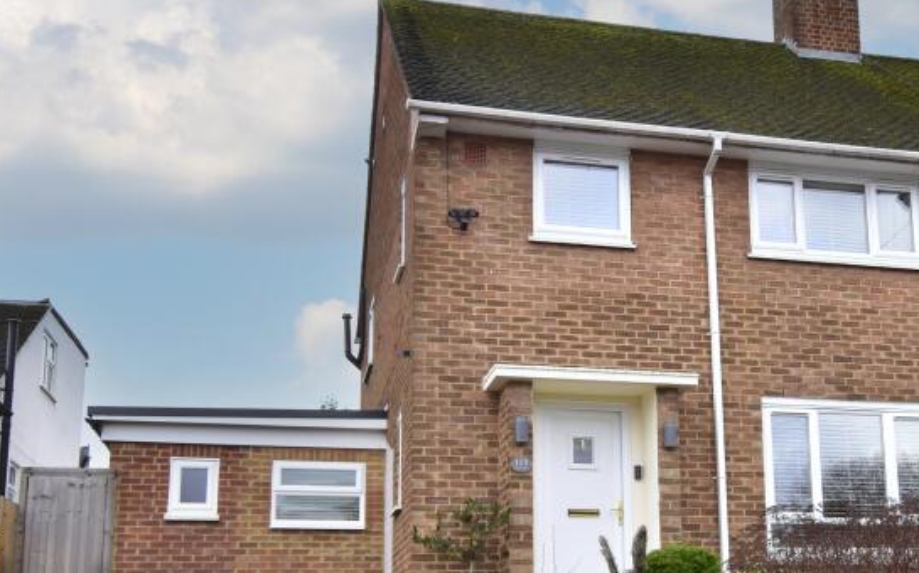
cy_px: 426
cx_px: 583
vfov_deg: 27.6
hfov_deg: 43.1
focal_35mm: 46
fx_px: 1152
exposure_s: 1/200
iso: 640
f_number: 8
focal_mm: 16
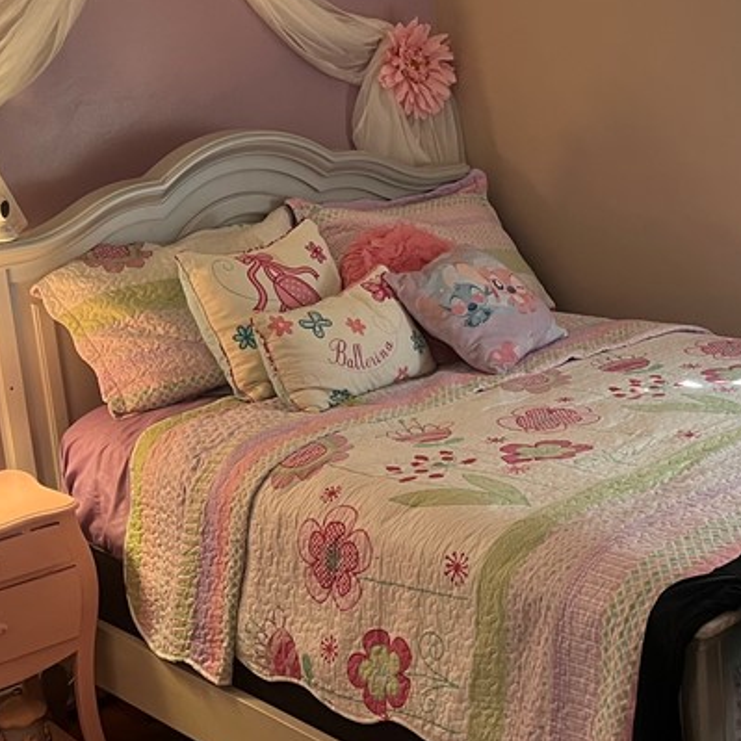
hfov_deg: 28.8
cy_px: 344
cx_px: 527
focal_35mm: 59
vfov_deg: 29.1
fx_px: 1429
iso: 160
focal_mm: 5.1
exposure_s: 1/60
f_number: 1.6
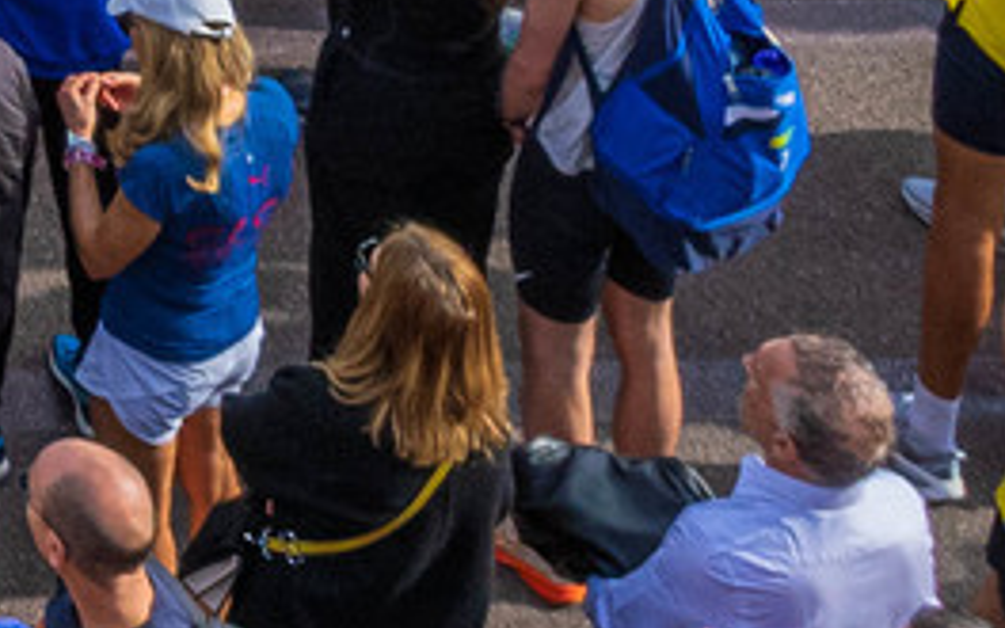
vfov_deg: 8.4
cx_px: -1610
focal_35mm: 136
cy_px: -1136
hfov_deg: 11.7
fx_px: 3725
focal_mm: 8.4
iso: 100
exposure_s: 1/1600
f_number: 2.8
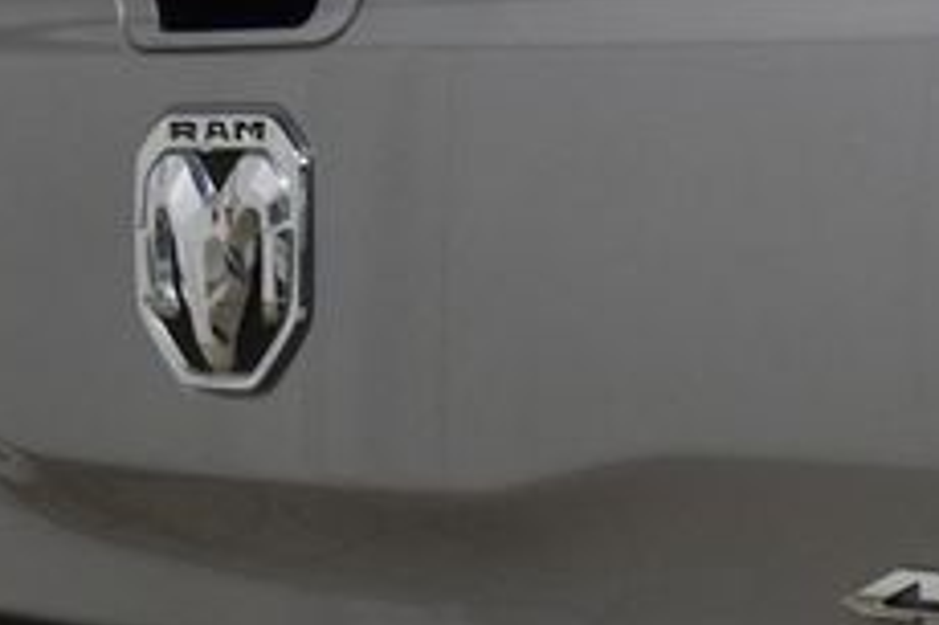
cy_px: 590
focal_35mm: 146
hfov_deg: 13.9
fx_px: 3816
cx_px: 800
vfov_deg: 9.3
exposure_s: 1/60
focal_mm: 35
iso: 1600
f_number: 6.3
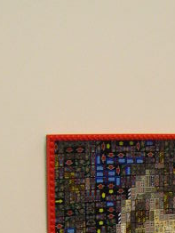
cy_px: 327
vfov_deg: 15.8
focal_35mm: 116
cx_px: 177
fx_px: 781
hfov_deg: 12.6
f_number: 2.8
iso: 400
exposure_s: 1/41.5
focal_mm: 8
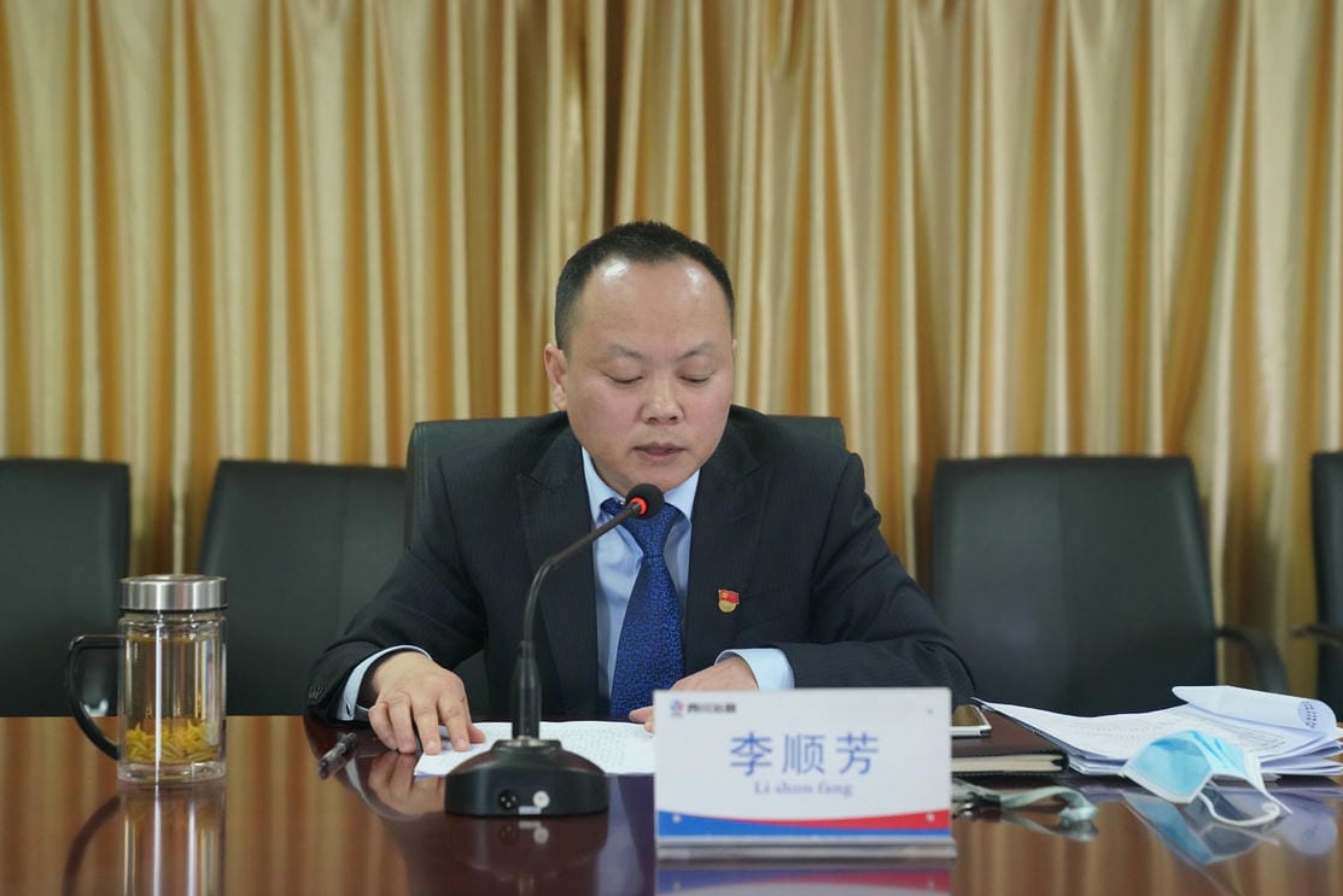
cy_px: 487
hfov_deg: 27.7
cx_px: 647
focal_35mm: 73
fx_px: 2724
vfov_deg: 18.7
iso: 5000
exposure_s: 1/160
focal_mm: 65
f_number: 4
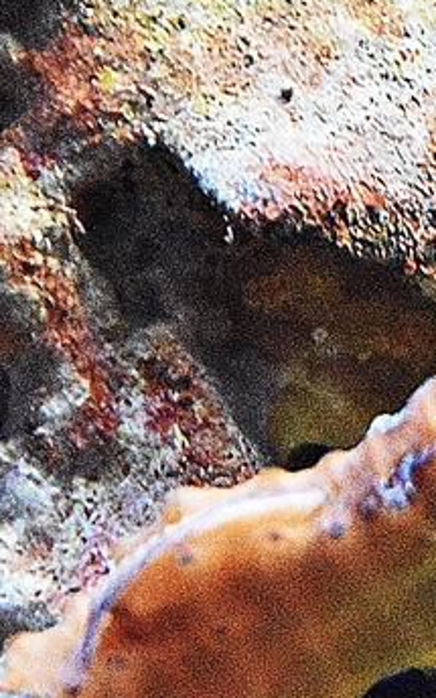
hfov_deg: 3.6
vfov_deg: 5.8
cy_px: 679
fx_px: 6920
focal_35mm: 364
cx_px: 582
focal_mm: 80
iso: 12800
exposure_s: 1/100
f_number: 5.3
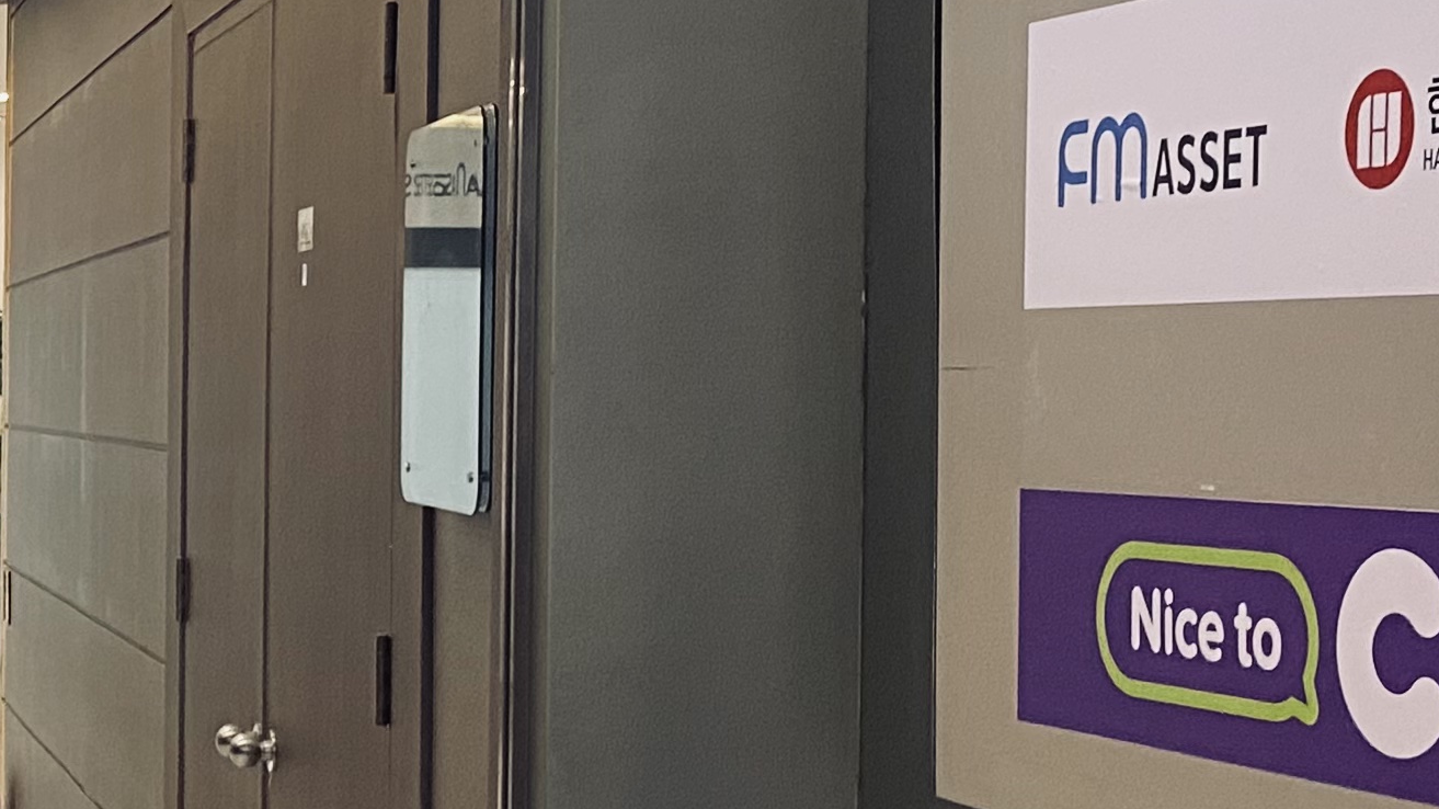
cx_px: -465
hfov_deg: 21.9
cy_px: 364
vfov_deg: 13.9
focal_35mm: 87
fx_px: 3319
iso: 200
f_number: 1.8
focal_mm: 4.25
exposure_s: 1/60
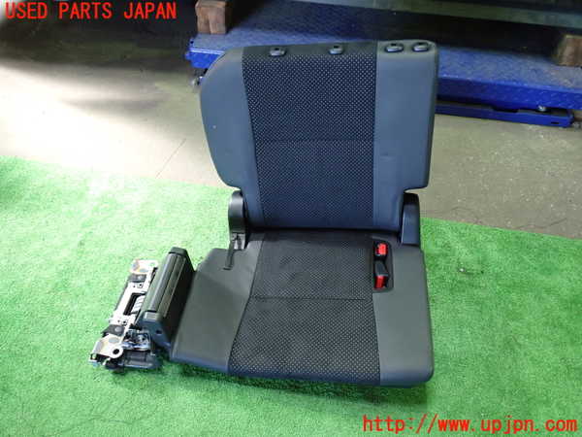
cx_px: 291
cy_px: 218
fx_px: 504
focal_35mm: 30
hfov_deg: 60.0
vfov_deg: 46.8
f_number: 2.3
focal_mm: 5.4
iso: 400
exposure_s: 1/30
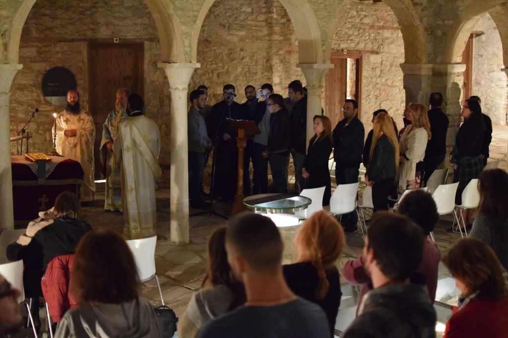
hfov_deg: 37.9
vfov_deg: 25.7
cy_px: 169
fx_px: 741
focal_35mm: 52
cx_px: 254
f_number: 1.8
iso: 6400
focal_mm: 35
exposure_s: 1/60
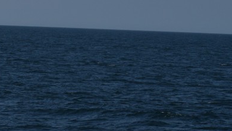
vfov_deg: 3.3
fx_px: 2274
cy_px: 166
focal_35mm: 369
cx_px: 84
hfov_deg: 5.8
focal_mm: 85
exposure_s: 1/4000
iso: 200
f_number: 7.1
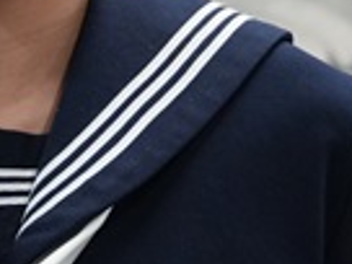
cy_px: -63
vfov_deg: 3.0
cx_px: -5
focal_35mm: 493
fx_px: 5016
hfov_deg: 4.0
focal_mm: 73
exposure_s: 1/160
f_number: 5.6
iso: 2000
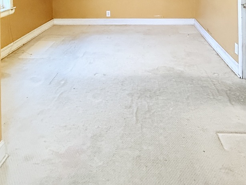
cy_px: -32
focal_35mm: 33
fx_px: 234
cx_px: 134
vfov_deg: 35.0
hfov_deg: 55.3
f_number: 2.2
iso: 1000
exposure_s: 1/60
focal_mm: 2.22
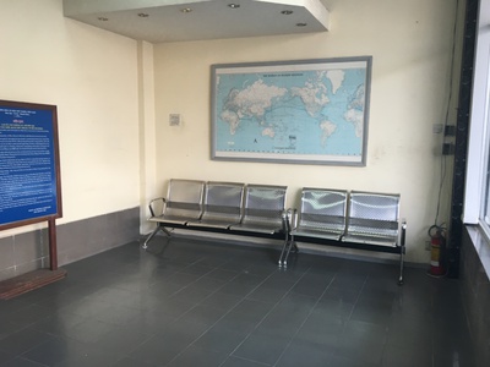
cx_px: 245
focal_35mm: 29
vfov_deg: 48.2
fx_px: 411
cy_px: 184
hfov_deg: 61.7
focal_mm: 4.15
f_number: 2.2
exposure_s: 1/33
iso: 40
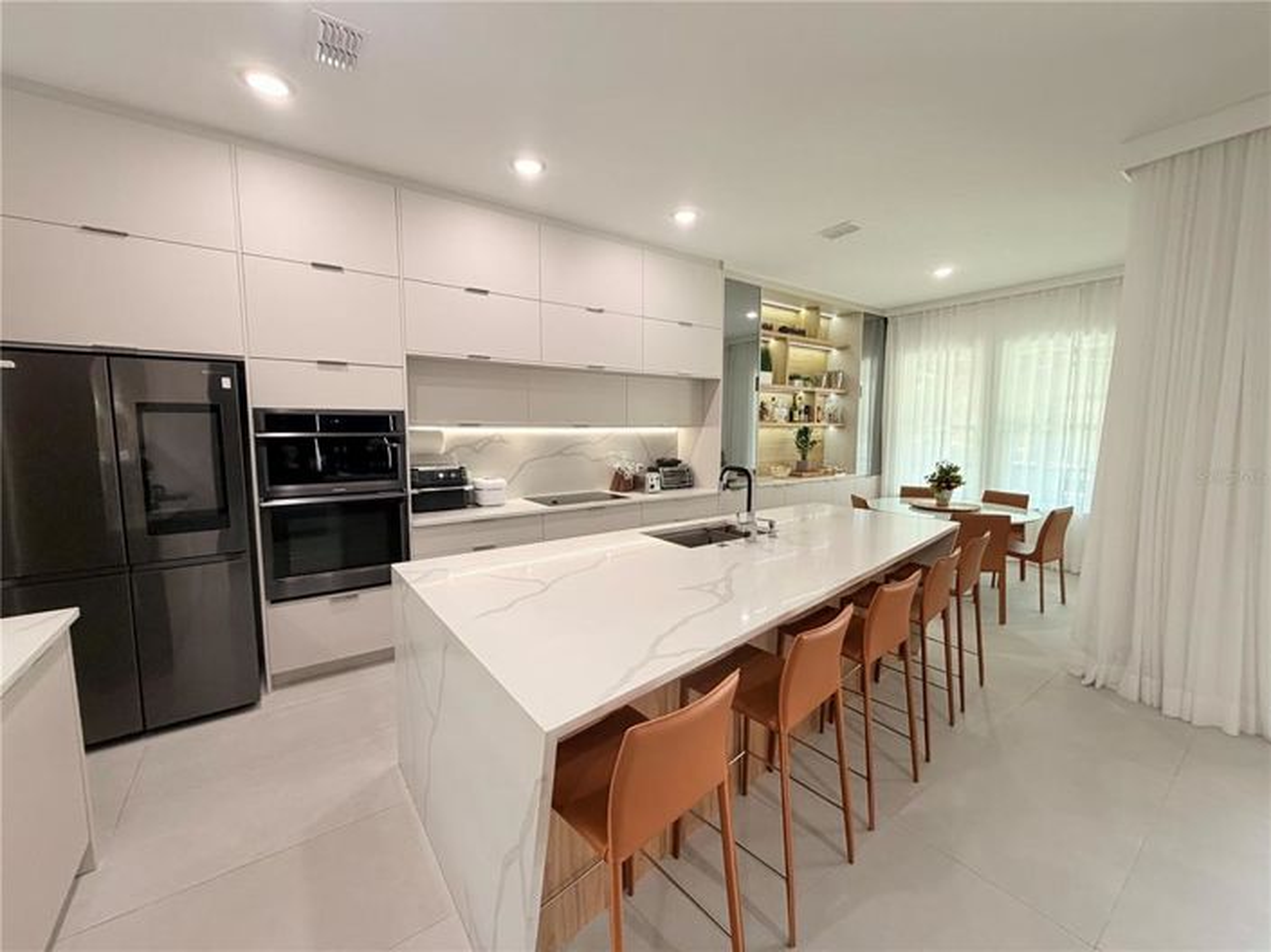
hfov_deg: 102.1
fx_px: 514
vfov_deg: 85.6
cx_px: 636
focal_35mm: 14
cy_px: 476
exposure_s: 1/120
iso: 160
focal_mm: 2.22
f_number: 2.2
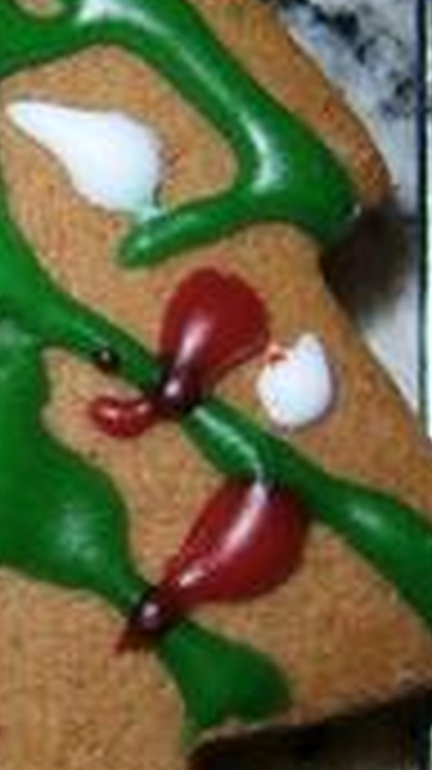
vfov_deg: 23.9
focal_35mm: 89
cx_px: -140
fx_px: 1815
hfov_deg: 13.1
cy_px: 369
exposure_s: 1/30
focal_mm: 5.5
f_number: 2.9
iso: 125
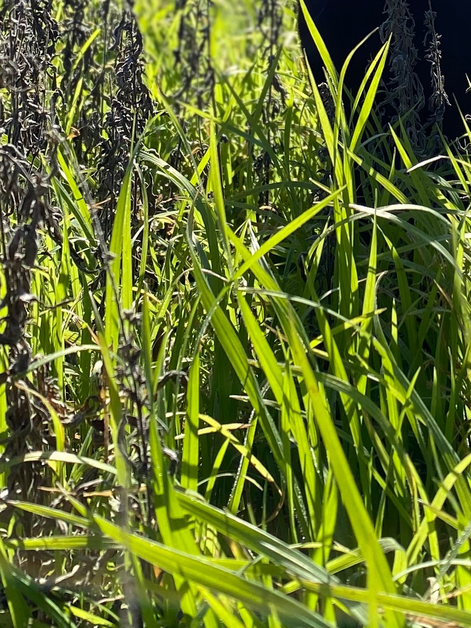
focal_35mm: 81
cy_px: 4
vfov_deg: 23.2
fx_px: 1469
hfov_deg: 18.0
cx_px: 390
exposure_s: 1/1730
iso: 32
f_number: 1.8
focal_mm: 4.25
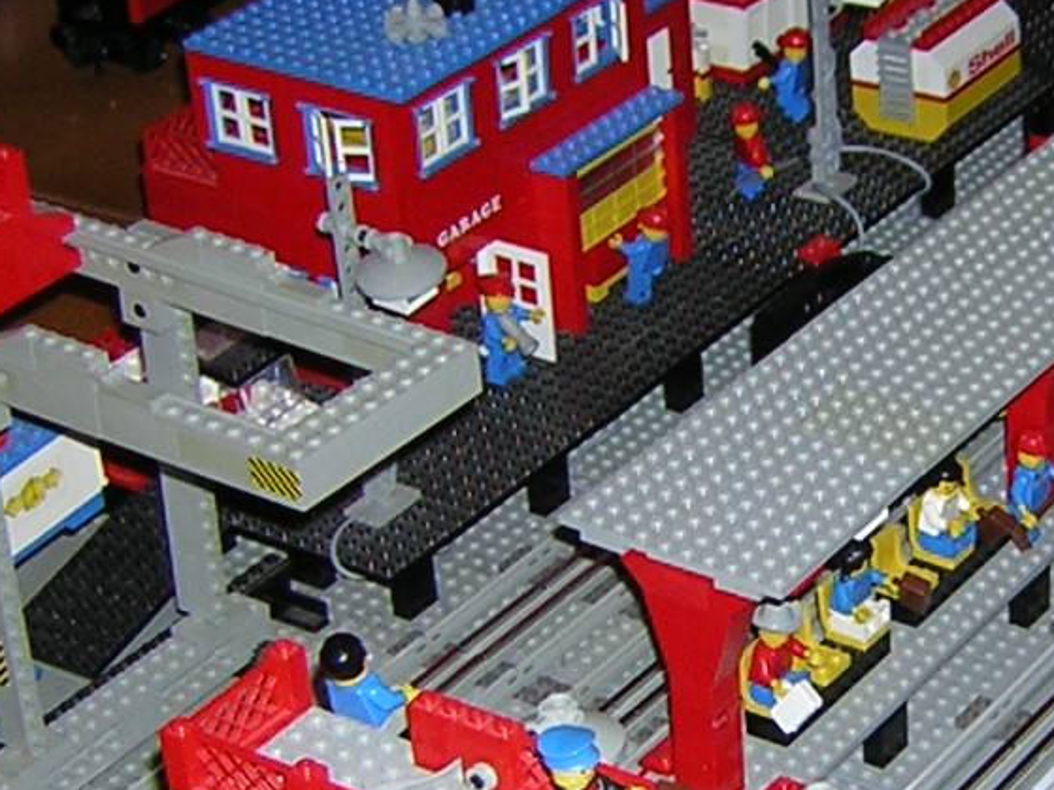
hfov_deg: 18.7
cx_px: 969
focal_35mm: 103
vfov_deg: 14.3
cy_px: 581
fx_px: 3136
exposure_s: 1/60.1
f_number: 2.6
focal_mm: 4.7
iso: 50
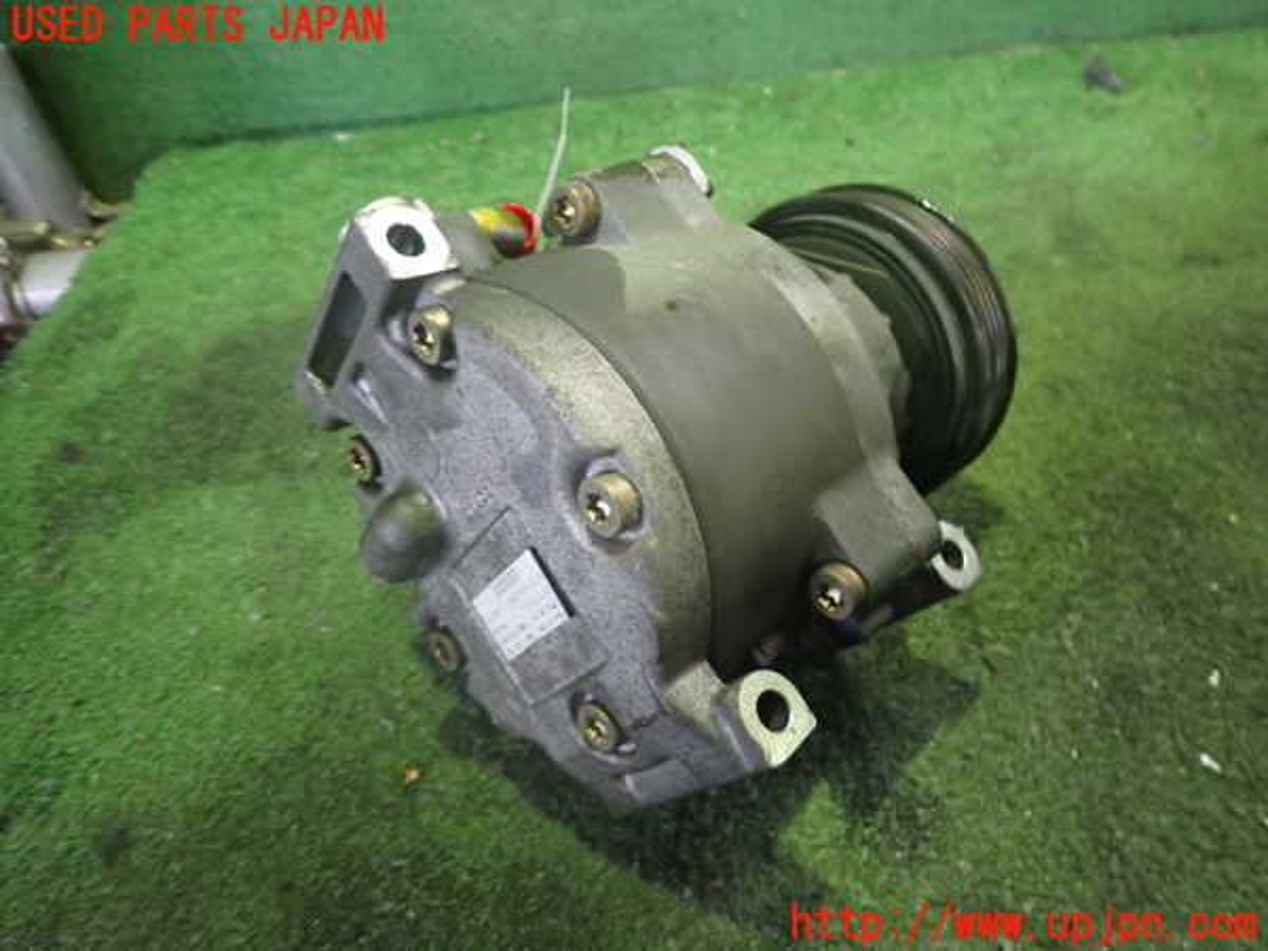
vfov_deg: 54.9
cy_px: 476
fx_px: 916
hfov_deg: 69.4
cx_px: 634
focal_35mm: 25
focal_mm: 4.5
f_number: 2
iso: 640
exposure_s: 1/30
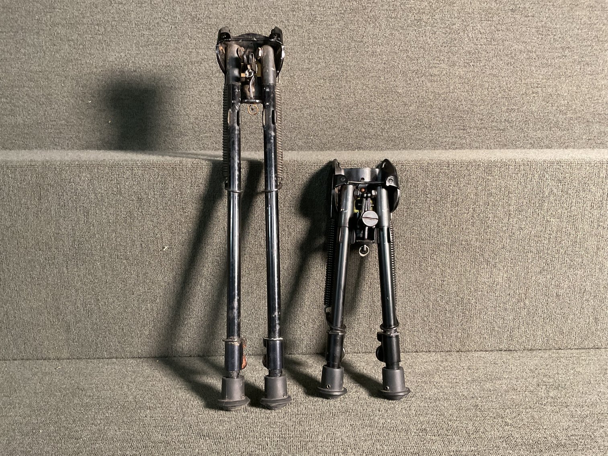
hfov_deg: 61.7
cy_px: 228
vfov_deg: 48.2
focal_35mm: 29
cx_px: 304
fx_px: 509
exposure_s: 1/60
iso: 200
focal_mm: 3
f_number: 1.8
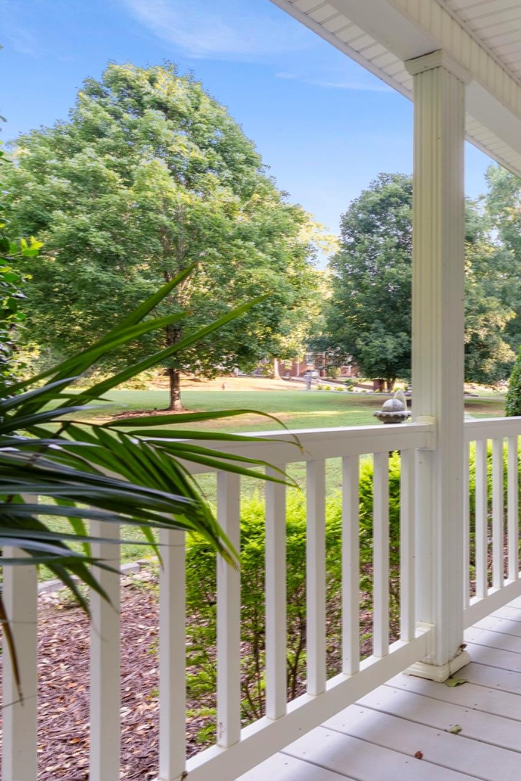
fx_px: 543
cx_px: 593
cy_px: 404
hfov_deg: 40.0
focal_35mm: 25
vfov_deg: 71.5
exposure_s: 1/3
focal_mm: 16
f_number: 9
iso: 200
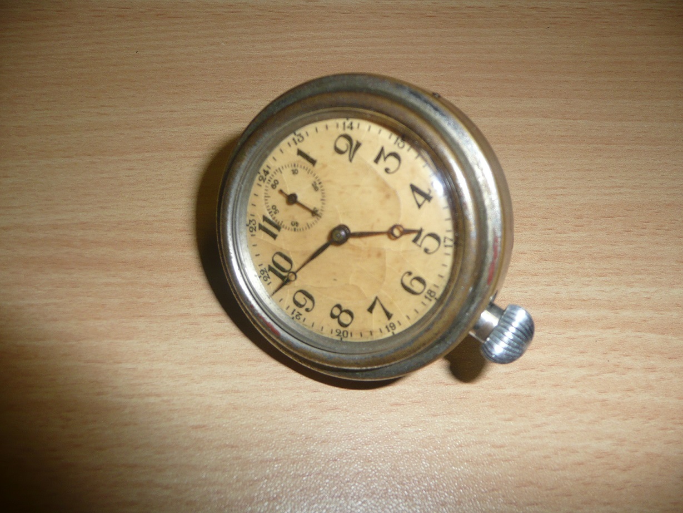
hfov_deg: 63.4
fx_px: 553
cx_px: 342
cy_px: 256
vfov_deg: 49.8
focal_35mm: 28
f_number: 3.3
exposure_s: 1/30
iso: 100
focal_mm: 4.6
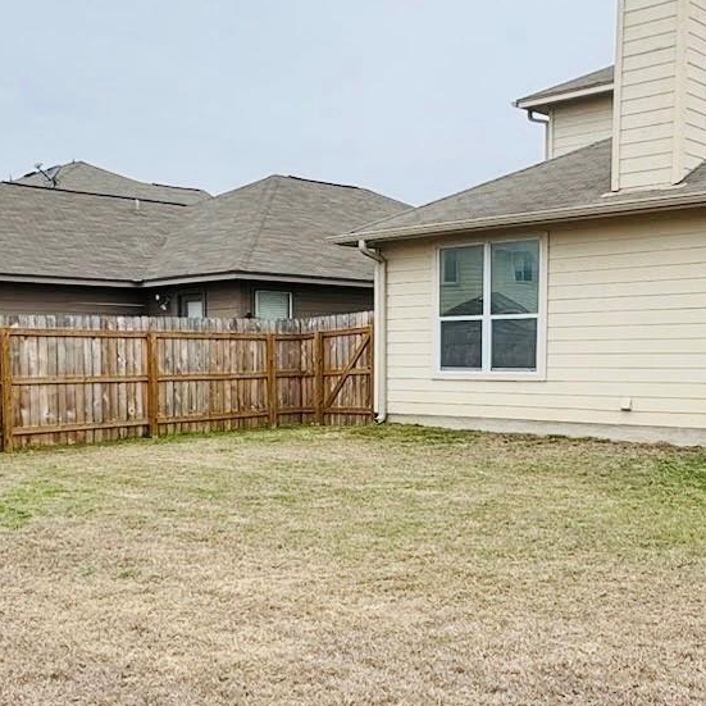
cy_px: 446
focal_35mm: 46
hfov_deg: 36.8
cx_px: 342
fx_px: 1061
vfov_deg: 36.6
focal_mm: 2.22
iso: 40
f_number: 2.2
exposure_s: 1/720
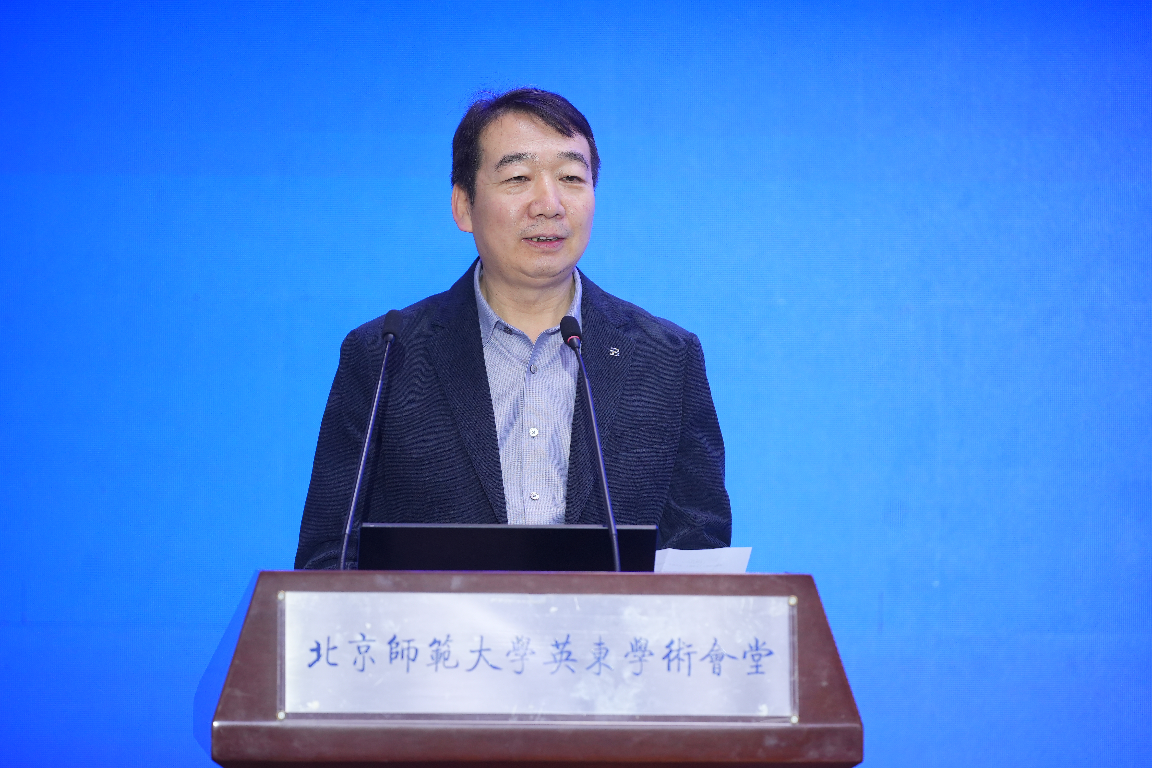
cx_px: 576
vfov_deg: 6.9
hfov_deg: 10.3
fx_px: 6399
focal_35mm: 200
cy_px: 384
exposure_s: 1/160
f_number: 3.5
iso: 1000
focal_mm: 200
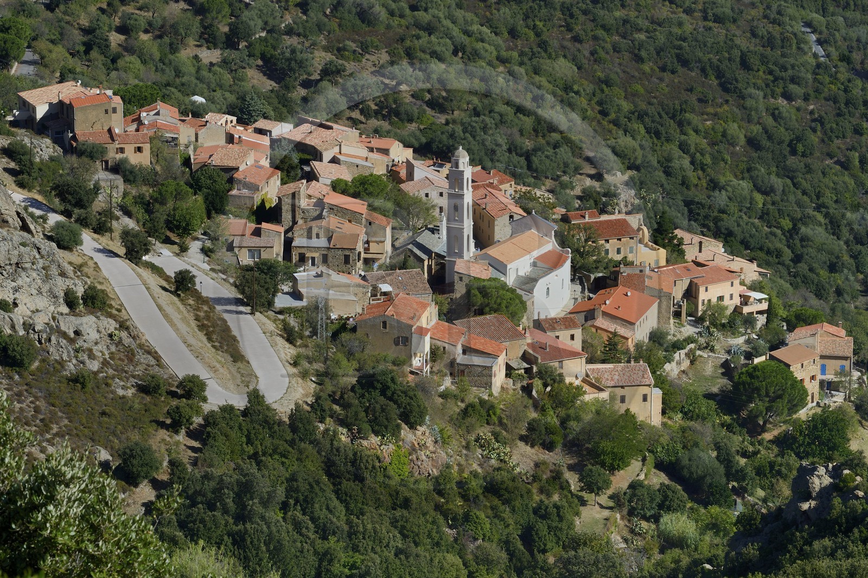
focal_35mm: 135
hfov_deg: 15.2
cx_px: 434
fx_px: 3254
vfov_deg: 10.2
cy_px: 289
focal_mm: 135
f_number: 18
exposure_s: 1/250
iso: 400
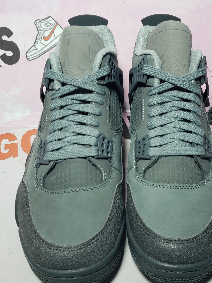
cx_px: 132
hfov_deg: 37.5
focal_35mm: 38
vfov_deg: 49.0
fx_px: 310
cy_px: 147
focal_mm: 4.3
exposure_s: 1/310
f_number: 1.5
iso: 50
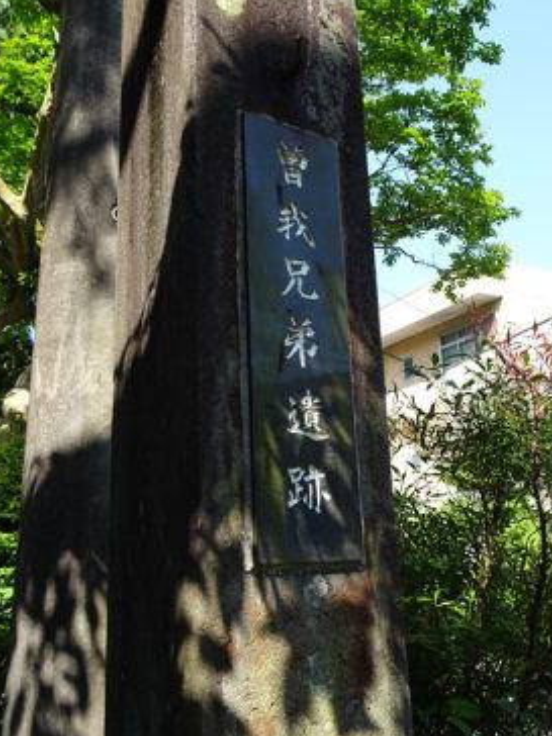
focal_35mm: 33
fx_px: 702
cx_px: 258
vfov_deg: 55.3
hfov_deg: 42.9
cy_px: 342
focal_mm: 4.1
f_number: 3.5
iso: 80
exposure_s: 1/250
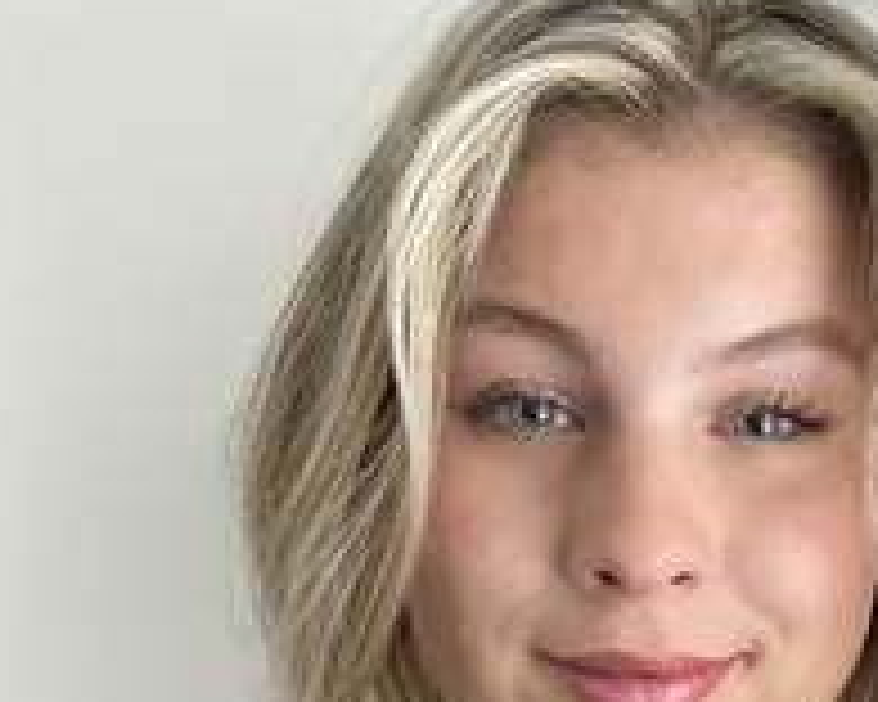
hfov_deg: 39.4
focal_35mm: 46
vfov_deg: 29.6
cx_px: 648
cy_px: 770
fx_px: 1195
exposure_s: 1/59
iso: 400
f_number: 2.2
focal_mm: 2.71
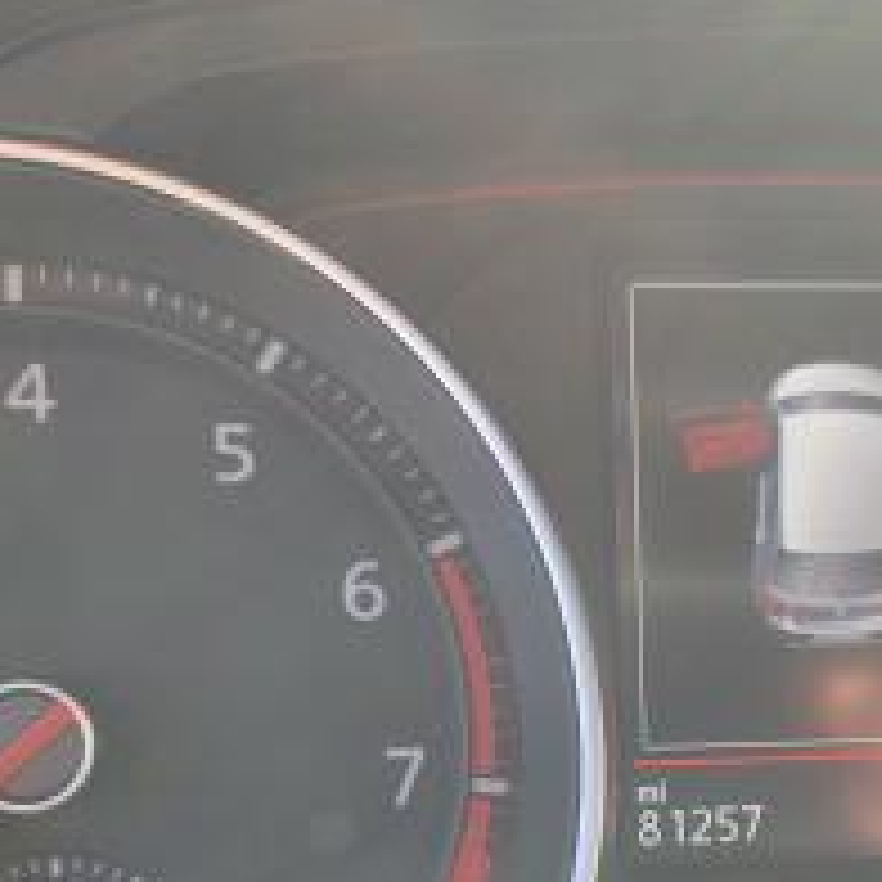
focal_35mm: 59
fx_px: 1701
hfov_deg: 28.2
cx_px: 760
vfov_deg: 28.2
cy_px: 747
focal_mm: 5.4
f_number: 1.8
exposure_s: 1/120
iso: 64
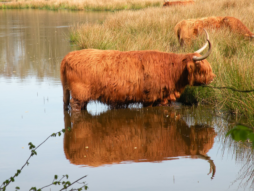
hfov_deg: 15.3
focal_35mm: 129
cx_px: 127
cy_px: 96
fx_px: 947
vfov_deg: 11.5
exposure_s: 1/190
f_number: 5
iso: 64
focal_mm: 22.9
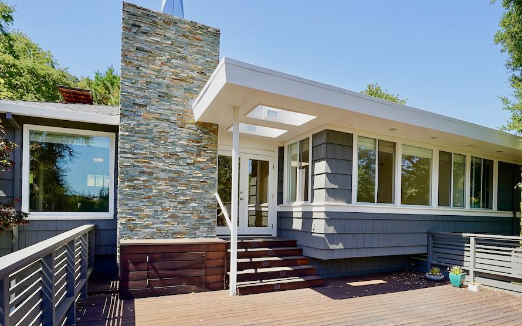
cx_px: 312
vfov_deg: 52.7
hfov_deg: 77.3
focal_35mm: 23
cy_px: 218
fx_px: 321
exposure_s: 1/500
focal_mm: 15.4
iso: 1000
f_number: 9
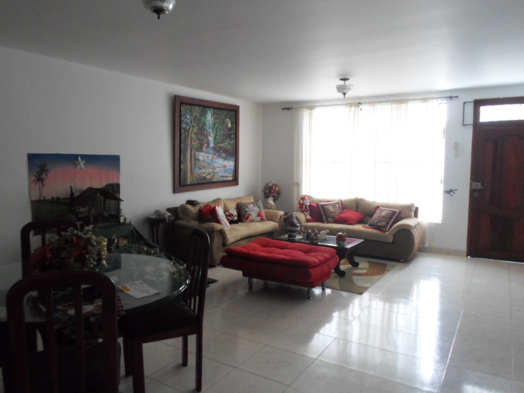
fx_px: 378
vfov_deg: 54.9
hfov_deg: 69.4
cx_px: 262
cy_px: 196
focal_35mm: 25
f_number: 2.5
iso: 200
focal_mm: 4.5
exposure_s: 1/30
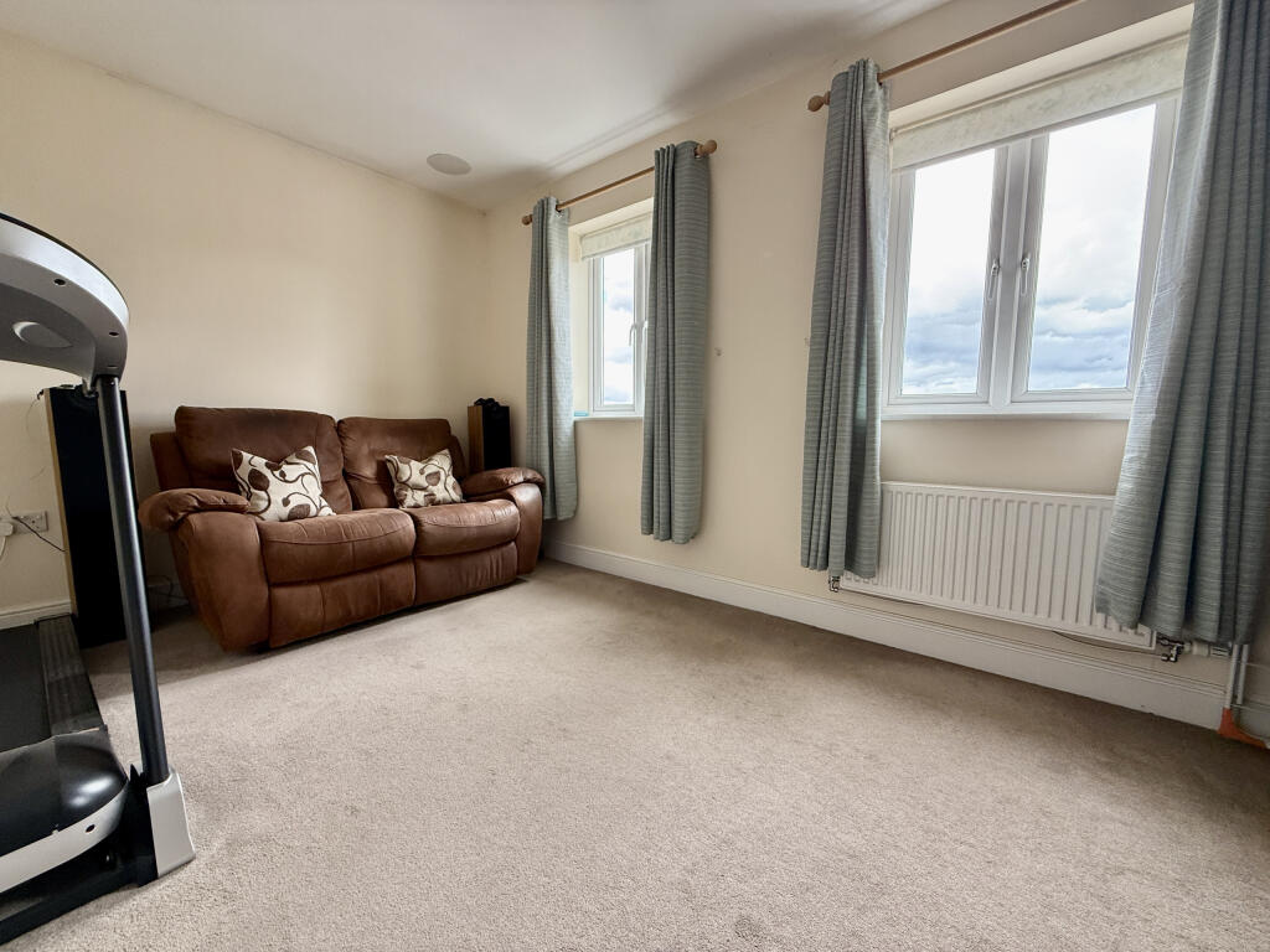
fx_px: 514
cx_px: 635
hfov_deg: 102.1
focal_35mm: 14
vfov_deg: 85.7
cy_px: 476
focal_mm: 2.22
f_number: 2.2
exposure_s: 1/99
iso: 160
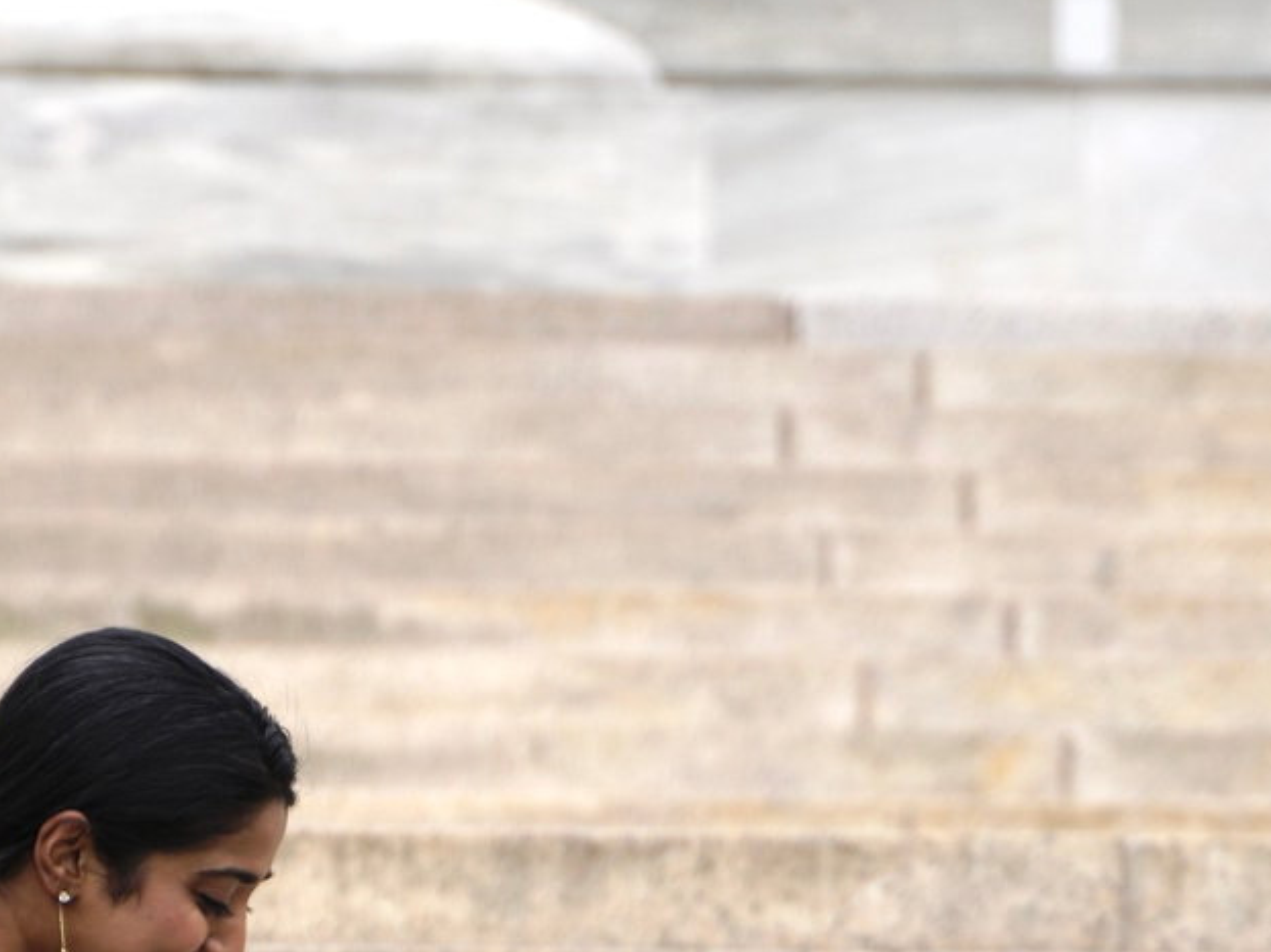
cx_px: 533
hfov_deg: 7.0
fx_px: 10460
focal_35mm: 285
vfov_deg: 5.2
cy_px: 1408
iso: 100
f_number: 2.8
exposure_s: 1/1000
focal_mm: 72
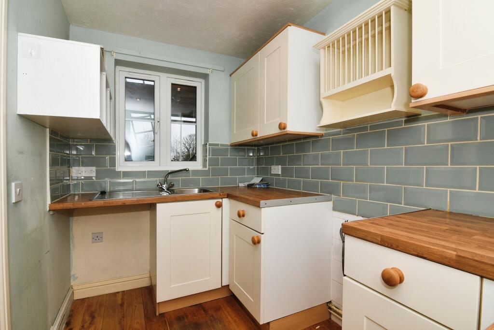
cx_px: 247
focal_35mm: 16
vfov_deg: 73.8
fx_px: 220
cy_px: 165
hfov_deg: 96.7
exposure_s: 1/40
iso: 200
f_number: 8
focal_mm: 11
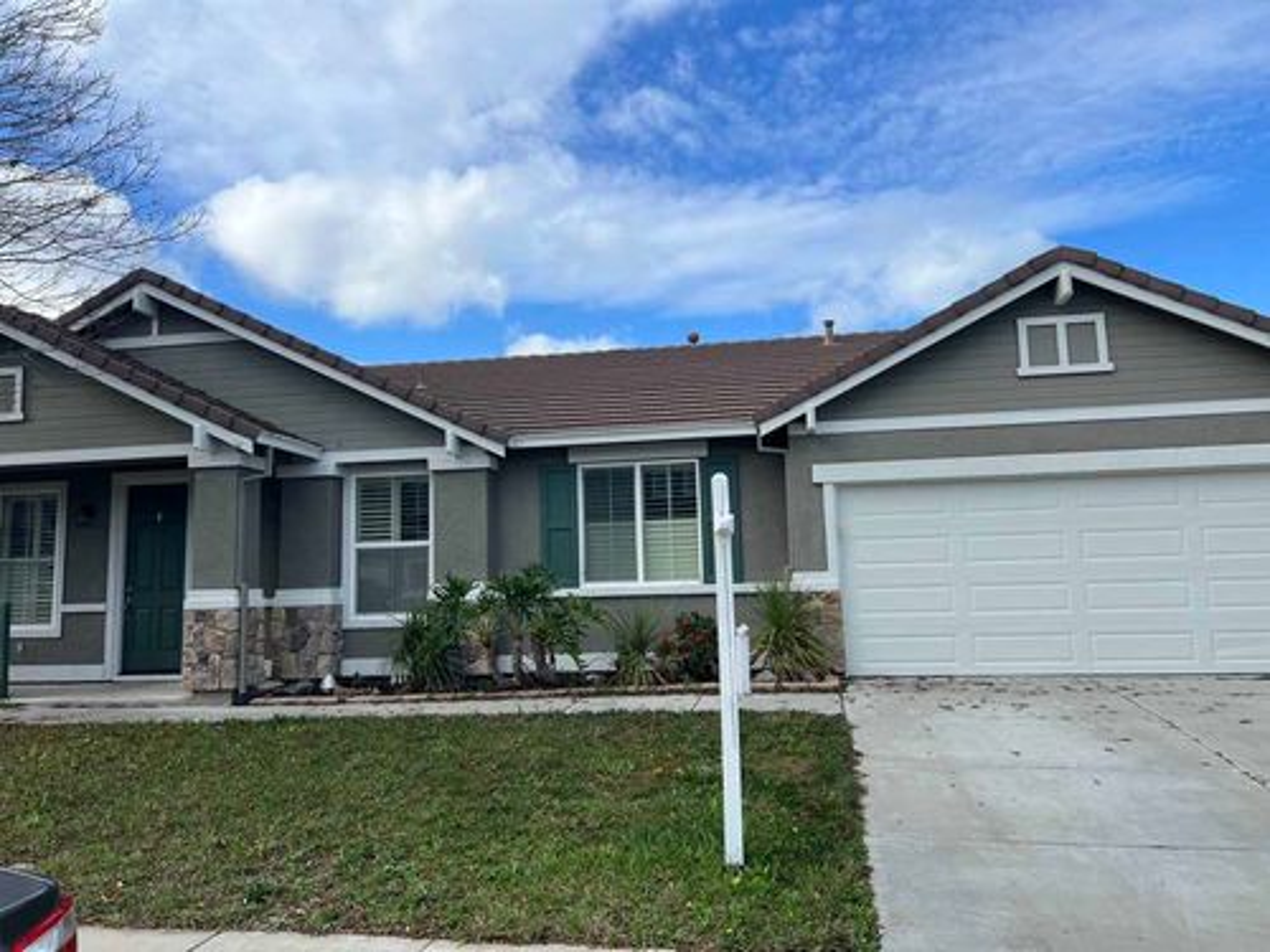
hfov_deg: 67.3
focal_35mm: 26
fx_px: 954
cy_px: 476
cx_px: 635
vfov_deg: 53.1
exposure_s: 1/3257
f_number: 1.5
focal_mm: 5.7
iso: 50
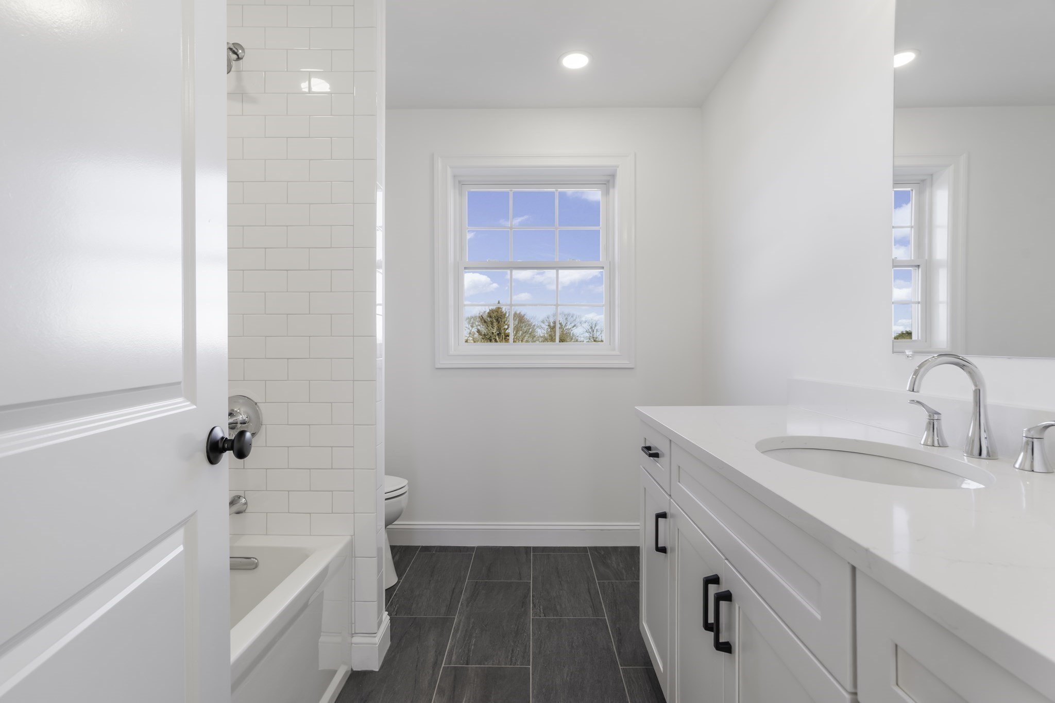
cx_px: 528
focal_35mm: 16
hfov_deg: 96.7
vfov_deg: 73.7
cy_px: 352
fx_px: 469
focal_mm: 16
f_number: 8
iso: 200
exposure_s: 1/4
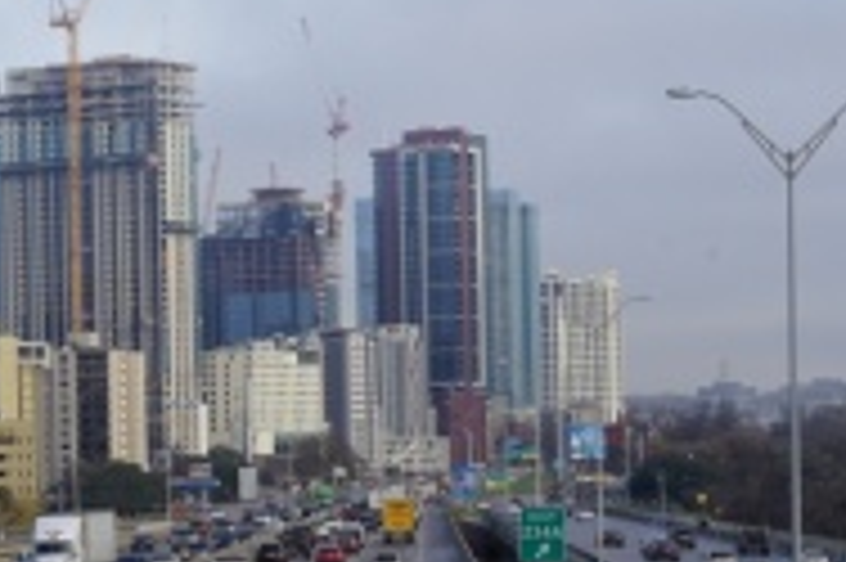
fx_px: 3240
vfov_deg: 9.9
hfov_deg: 14.8
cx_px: 180
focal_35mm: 138
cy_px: 396
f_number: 11
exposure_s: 1/80
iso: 100
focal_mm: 50
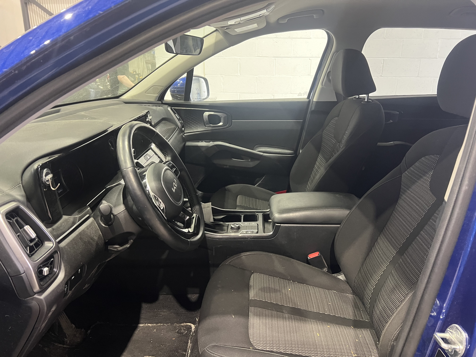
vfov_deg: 53.1
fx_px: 358
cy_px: 178
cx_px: 238
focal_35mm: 26
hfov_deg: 67.3
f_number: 1.5
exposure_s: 1/60
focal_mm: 5.7
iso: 400
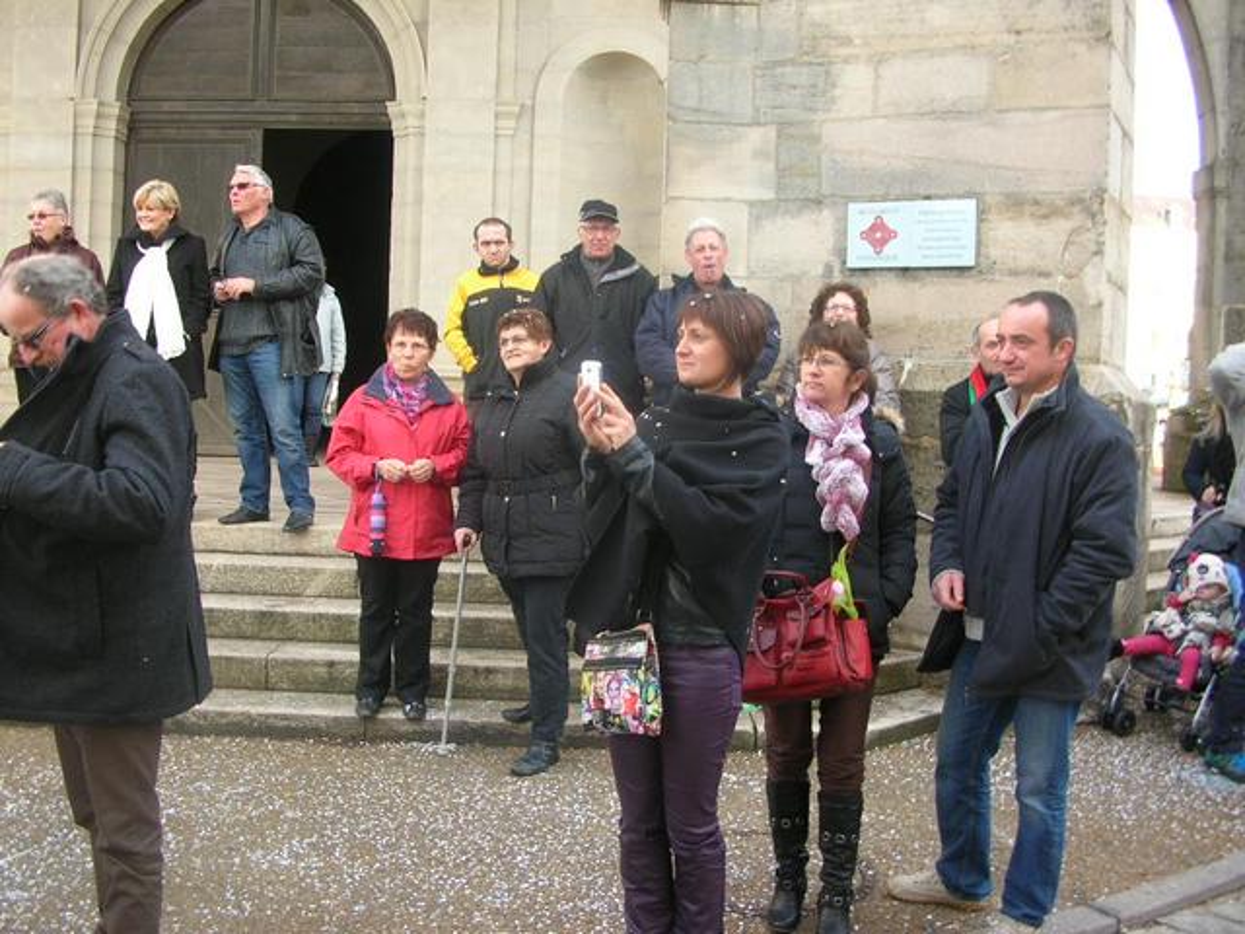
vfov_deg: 40.7
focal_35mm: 35
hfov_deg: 52.6
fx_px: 1259
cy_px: 467
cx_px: 622
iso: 50
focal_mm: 5.8
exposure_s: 1/64.2
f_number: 2.8
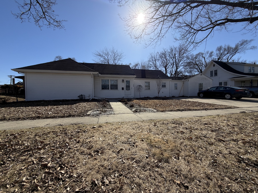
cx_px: 129
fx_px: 104
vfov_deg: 85.7
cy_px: 96
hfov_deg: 102.1
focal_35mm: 14
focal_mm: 2.22
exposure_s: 1/1050
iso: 25
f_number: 2.2
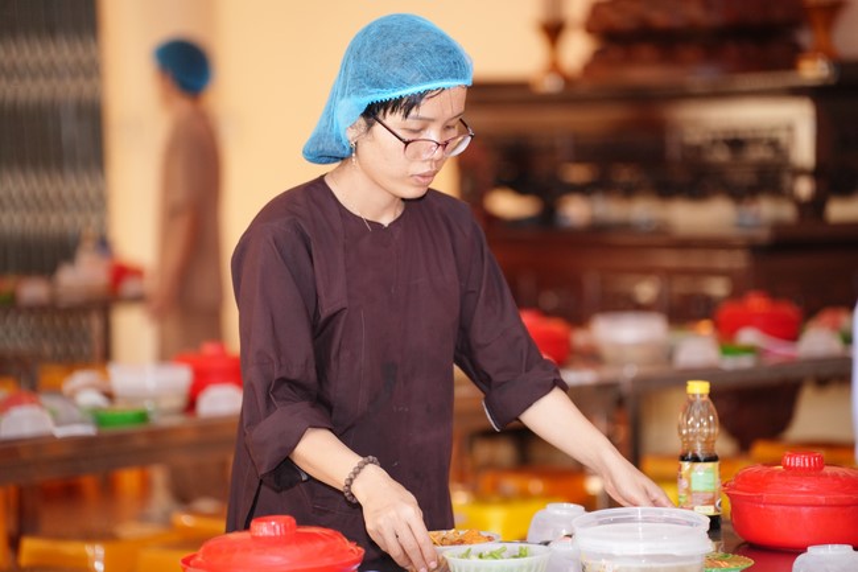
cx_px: 429
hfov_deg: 15.2
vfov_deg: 10.2
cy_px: 286
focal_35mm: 135
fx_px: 3216
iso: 3200
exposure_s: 1/80
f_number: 2.8
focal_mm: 135
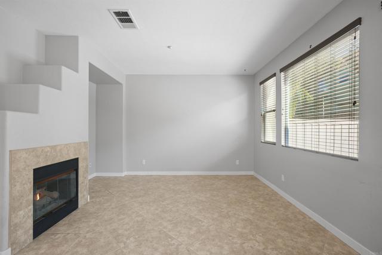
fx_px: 170
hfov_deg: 96.7
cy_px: 128
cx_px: 191
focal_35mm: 16
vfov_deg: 73.8
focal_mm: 16
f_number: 4
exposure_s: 1/15
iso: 250
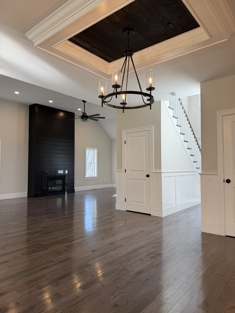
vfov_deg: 71.6
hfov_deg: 56.8
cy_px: 156
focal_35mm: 24
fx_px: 217
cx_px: 118
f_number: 1.78
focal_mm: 6.76
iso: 80
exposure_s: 1/143
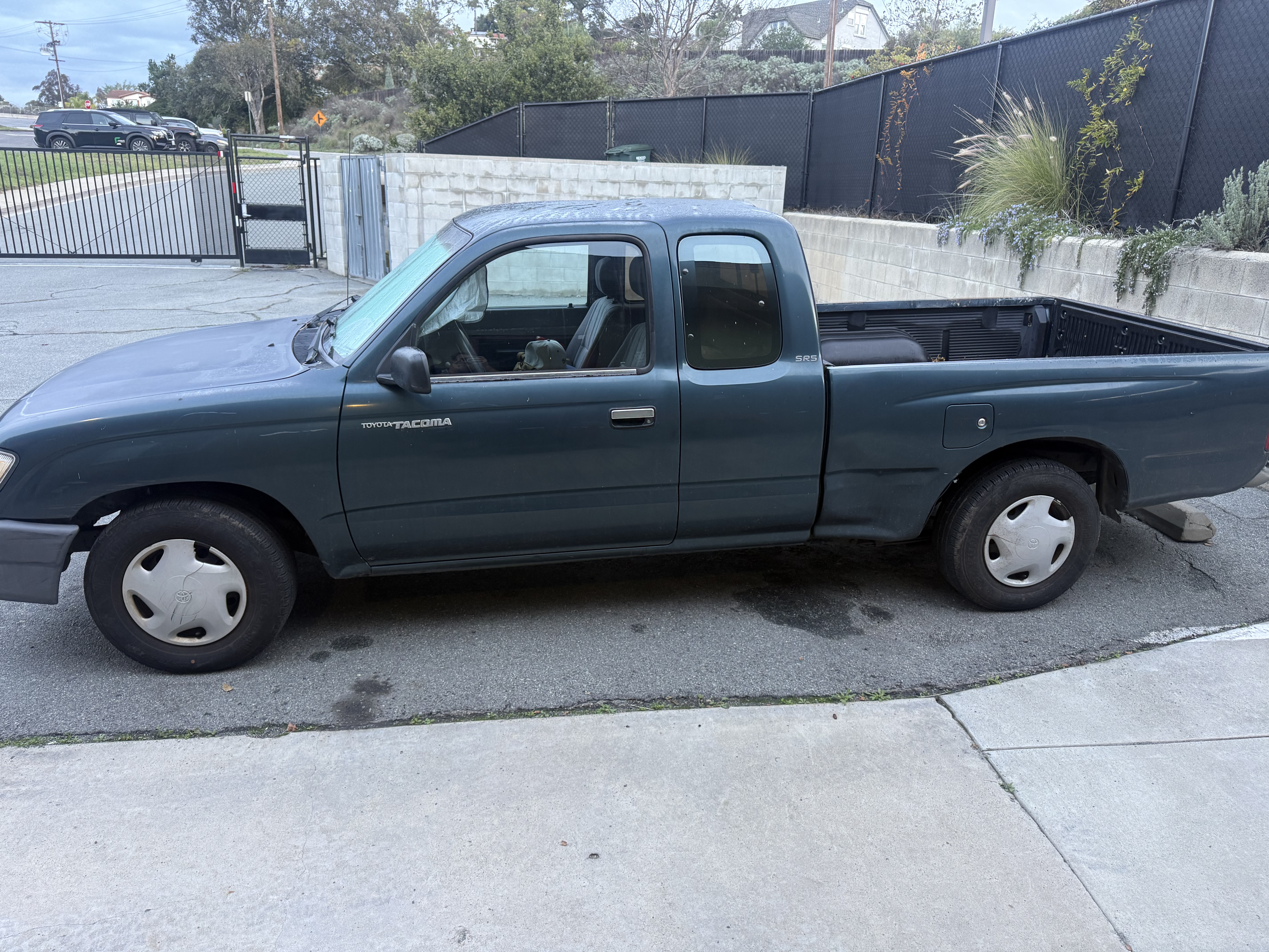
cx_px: 634
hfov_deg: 71.6
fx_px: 880
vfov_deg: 56.8
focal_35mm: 24
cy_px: 476
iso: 160
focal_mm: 6.76
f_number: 1.78
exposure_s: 1/60
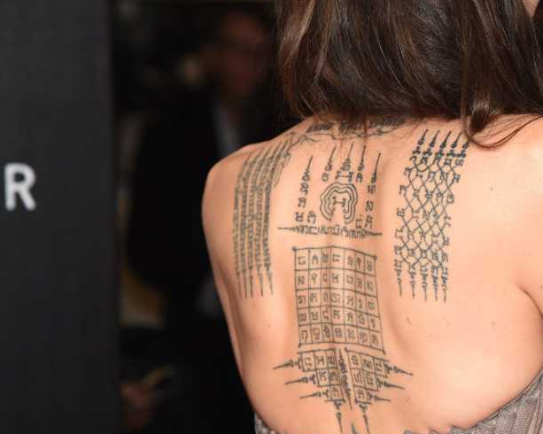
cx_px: 426
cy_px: 275
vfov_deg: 8.6
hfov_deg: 10.7
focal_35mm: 180
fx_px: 2892
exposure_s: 1/160
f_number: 5
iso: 1000
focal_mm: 105
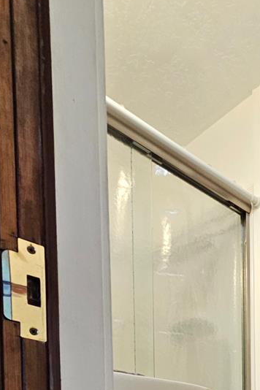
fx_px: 412
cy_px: 491
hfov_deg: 31.5
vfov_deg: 36.3
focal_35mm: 38
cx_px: 278
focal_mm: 2.2
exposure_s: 1/60
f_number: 2.2
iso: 200
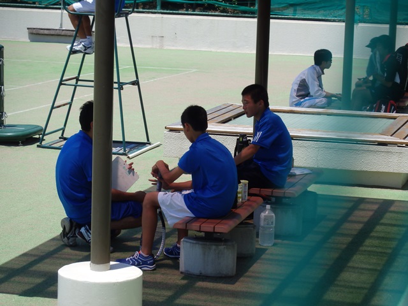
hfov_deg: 17.7
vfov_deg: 13.3
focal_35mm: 111
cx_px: 204
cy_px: 153
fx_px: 1308
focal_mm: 19.9
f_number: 5.2
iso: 125
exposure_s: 1/640
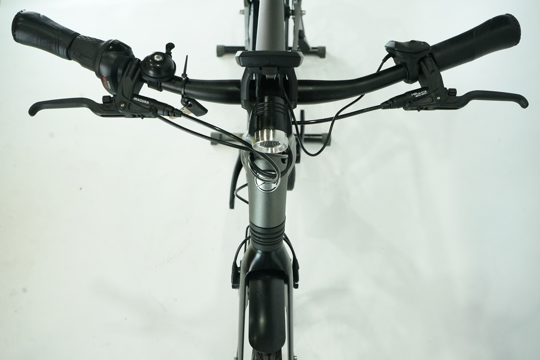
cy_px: 180
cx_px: 270
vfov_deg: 34.2
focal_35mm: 39
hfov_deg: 49.6
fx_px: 585
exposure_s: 1/200
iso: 3200
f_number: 8
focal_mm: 39
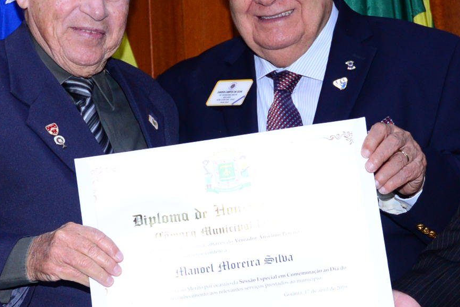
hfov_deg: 16.9
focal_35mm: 121
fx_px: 1546
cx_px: 238
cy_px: 184
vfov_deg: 11.3
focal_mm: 35
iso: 1600
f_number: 5
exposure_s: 1/125
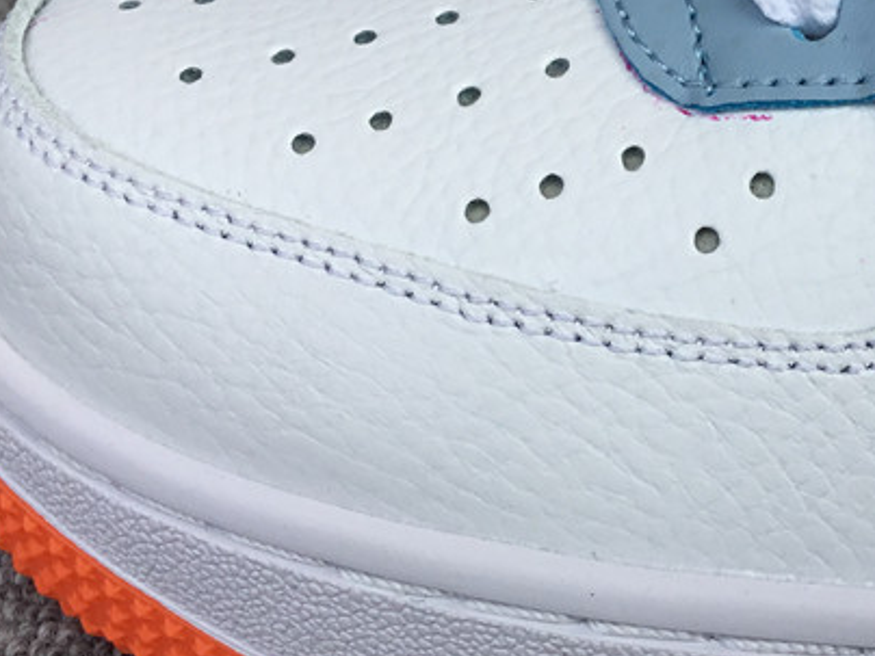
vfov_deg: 21.2
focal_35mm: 69
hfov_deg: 27.6
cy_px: 224
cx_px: 704
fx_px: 1744
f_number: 2.4
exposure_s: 1/791
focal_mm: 3.3
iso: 25
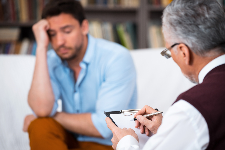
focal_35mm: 190
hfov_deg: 10.8
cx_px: 112
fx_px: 1188
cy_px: 75
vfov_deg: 7.2
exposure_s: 1/125
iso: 100
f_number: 4
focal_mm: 190
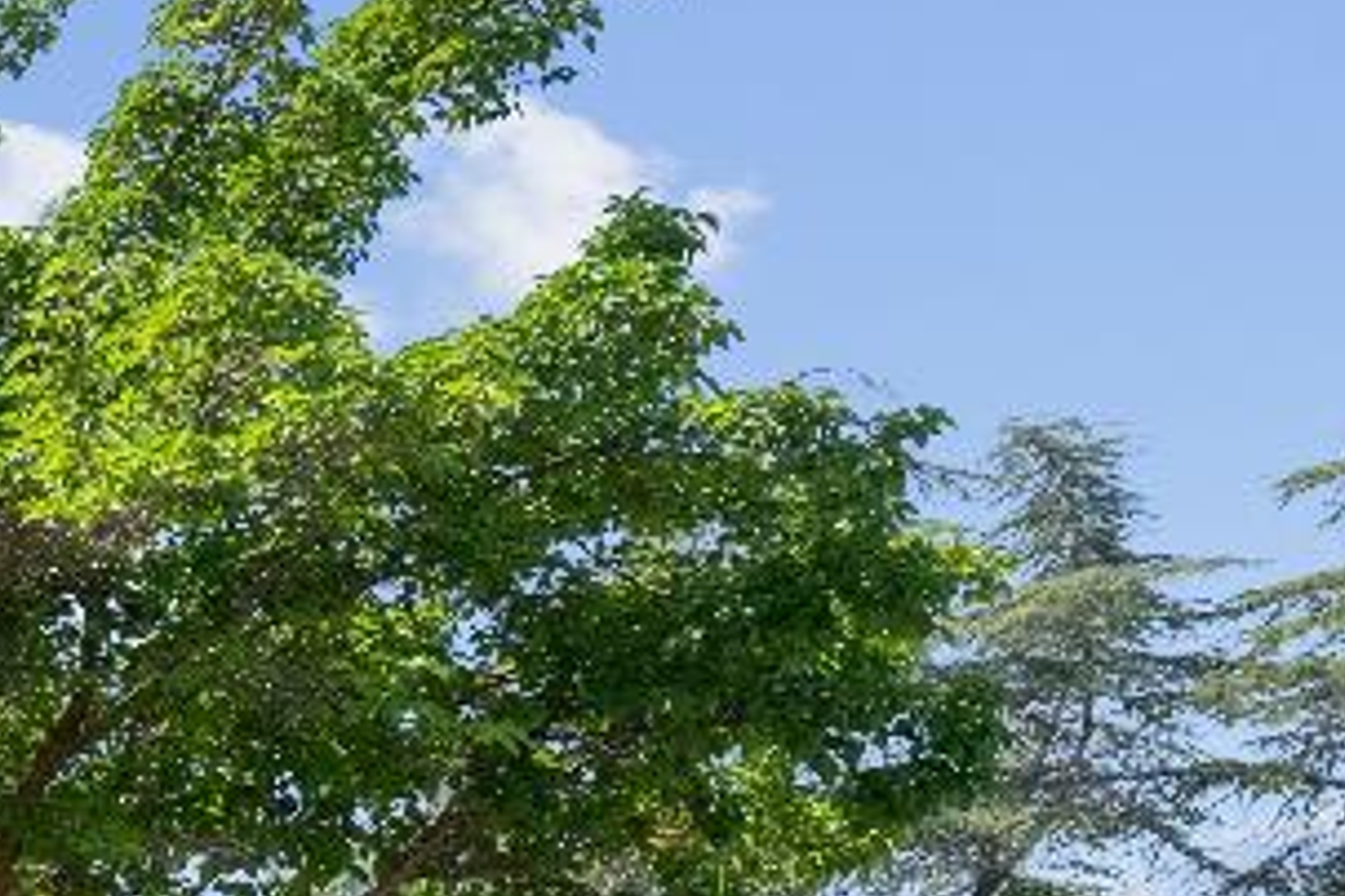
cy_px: 1557
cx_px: -1891
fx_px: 3325
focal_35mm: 89
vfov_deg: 13.9
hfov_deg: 14.6
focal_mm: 18
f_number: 9
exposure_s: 1/2500
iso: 800
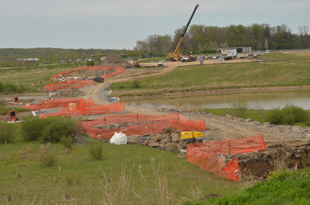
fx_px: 709
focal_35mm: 82
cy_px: 102
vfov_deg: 16.5
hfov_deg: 24.7
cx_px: 155
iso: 320
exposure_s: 1/800
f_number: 8
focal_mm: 55
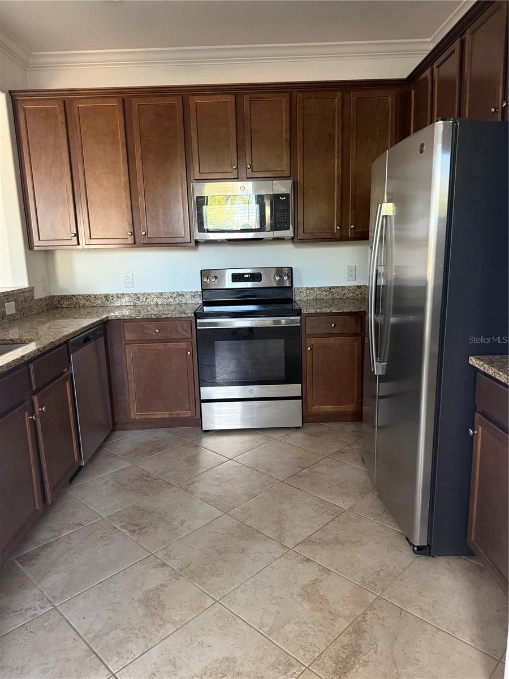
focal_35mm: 24
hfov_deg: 56.8
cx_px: 254
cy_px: 340
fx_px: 471
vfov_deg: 71.6
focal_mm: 6.76
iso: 320
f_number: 1.78
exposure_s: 1/60
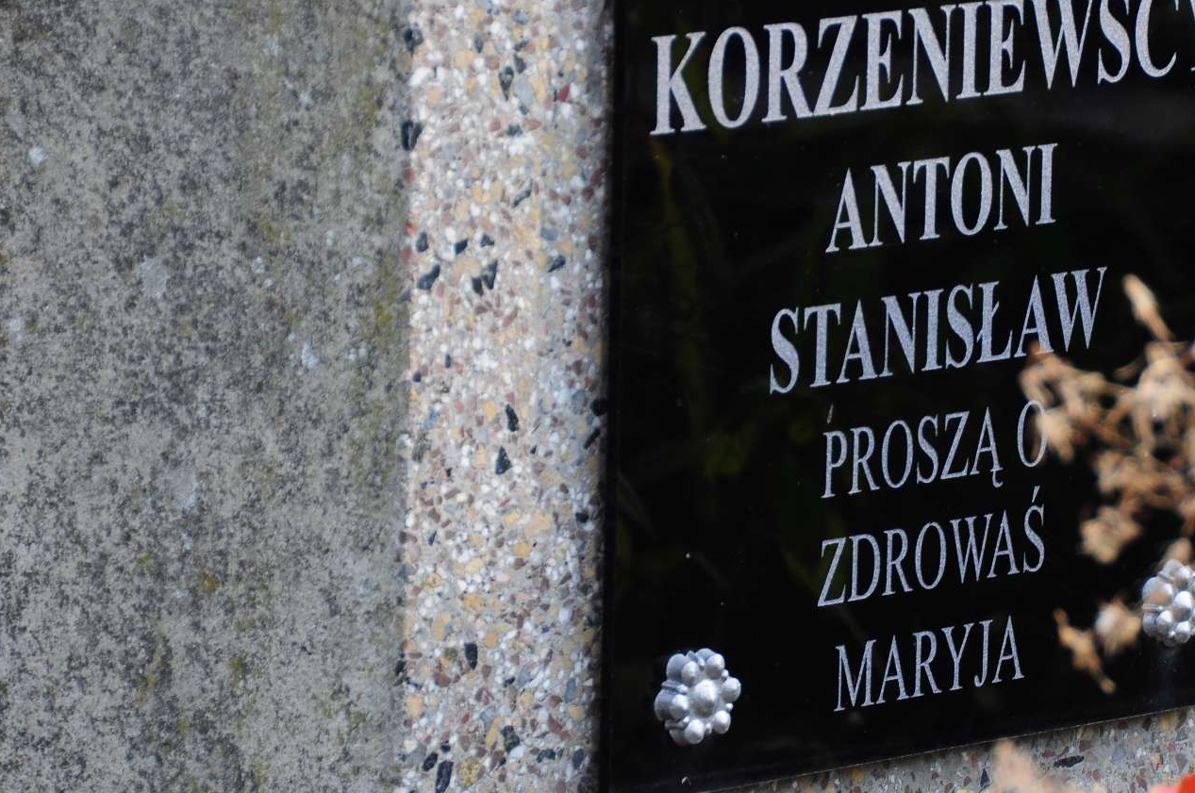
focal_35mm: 330
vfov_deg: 4.2
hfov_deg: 6.2
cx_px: 917
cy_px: 257
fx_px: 10939
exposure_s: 1/250
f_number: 5.6
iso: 250
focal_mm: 130
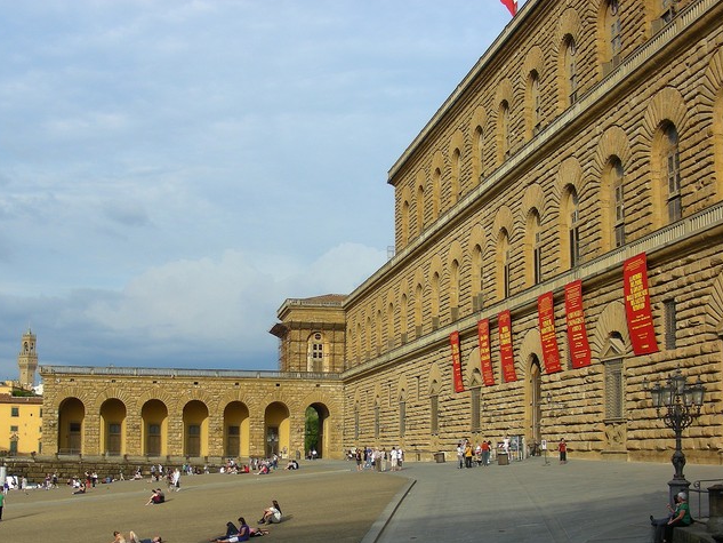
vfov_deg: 30.1
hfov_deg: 39.6
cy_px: 342
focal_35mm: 48
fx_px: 1003
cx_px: 316
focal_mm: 6.3
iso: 50
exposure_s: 1/246
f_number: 4
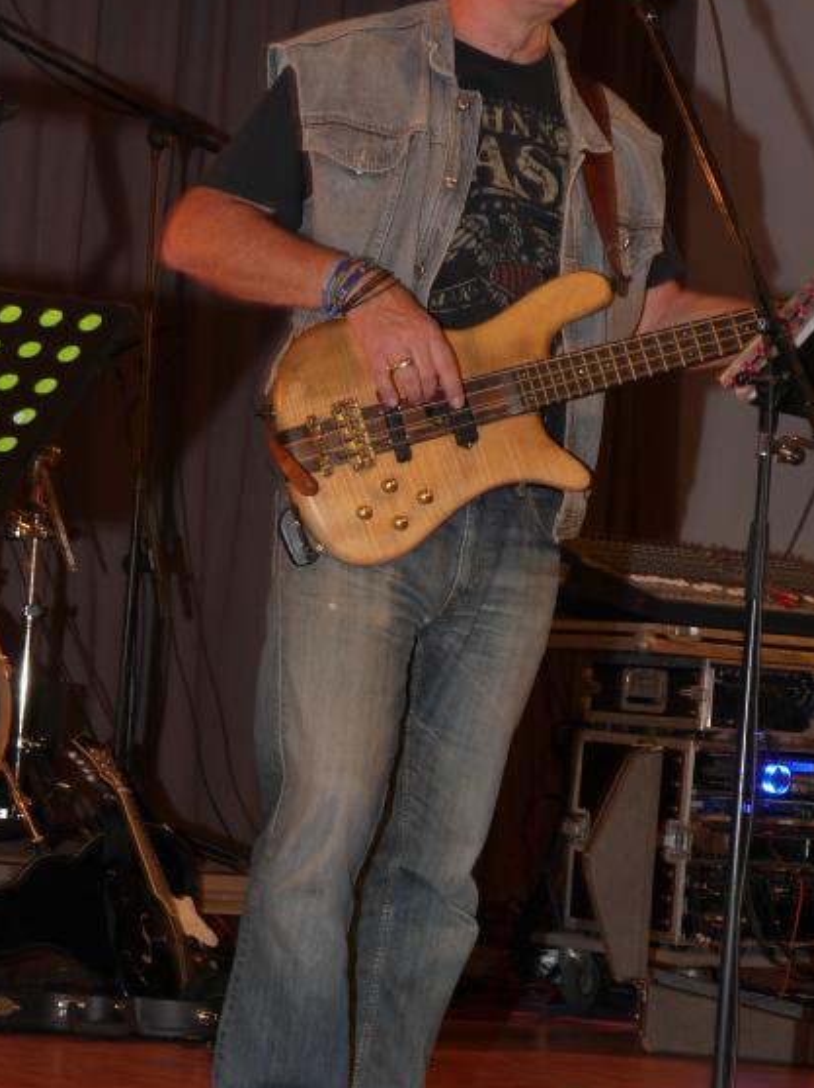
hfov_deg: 16.0
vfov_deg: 21.3
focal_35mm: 92
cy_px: 541
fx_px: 2888
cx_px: 511
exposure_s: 1/8
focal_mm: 32
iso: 200
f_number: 5
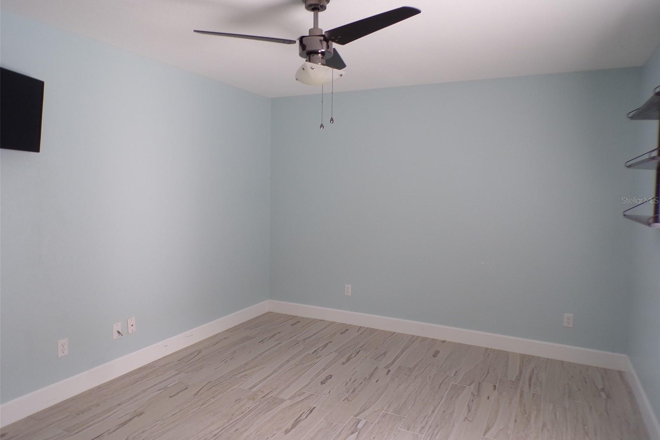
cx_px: 330
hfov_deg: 71.5
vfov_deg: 51.2
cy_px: 200
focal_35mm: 25
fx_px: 458
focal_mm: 4.3
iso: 80
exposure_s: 1/34
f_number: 4.3
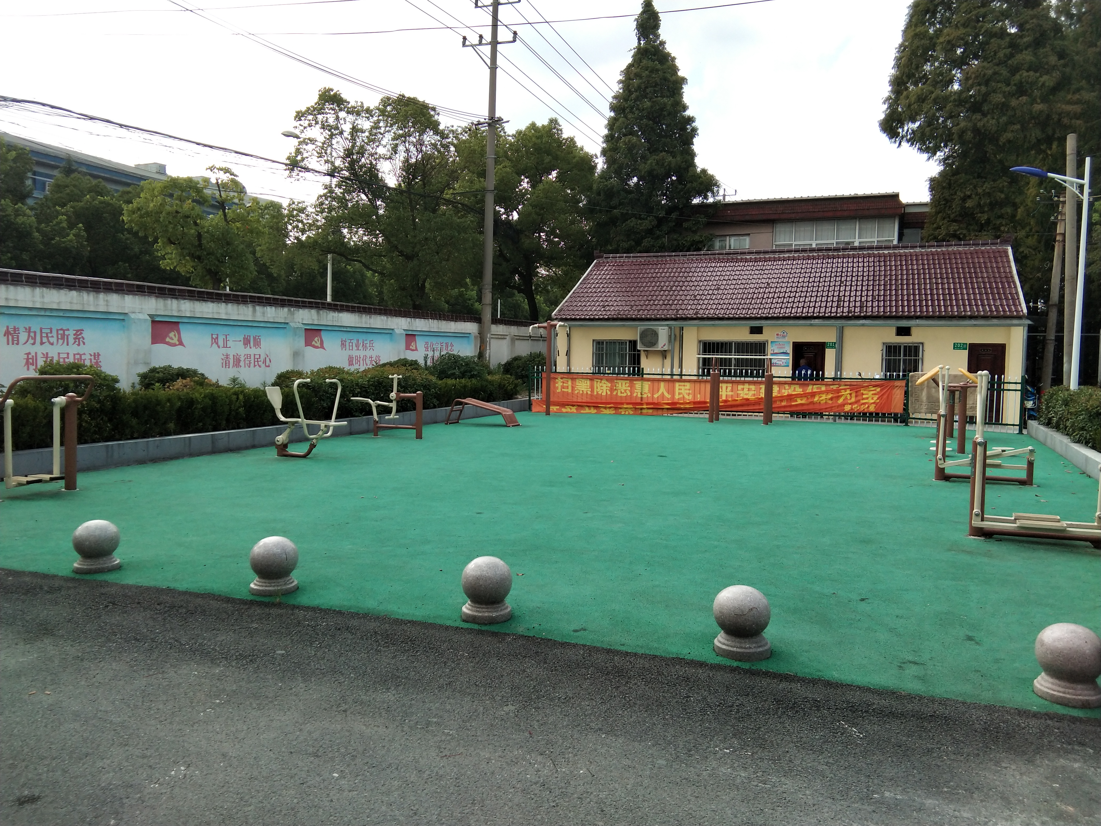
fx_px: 986
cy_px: 413
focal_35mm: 31
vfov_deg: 45.4
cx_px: 550
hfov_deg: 58.4
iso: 50
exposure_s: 1/570
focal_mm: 3.69
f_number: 2.2
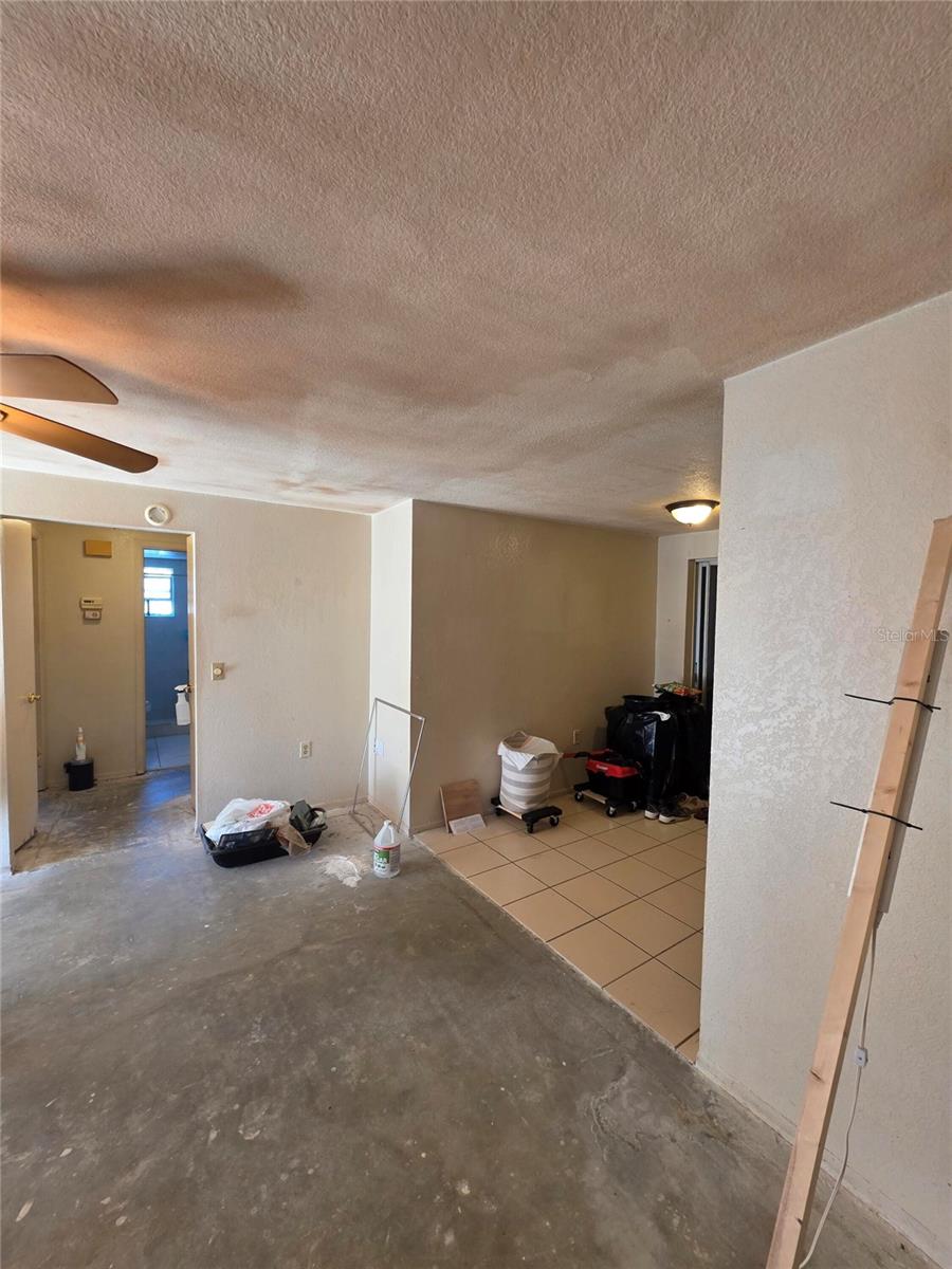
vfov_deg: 106.2
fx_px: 477
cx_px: 476
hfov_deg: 89.9
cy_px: 634
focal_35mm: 13
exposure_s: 1/60
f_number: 1.9
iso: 200
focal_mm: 2.2
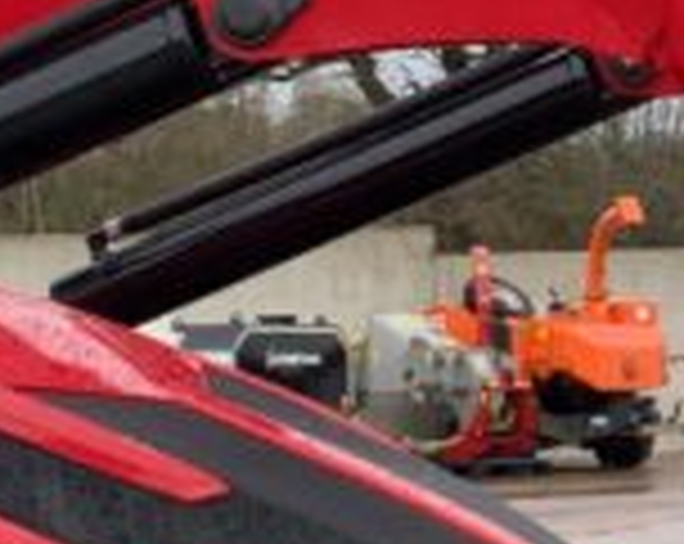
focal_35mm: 191
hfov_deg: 9.9
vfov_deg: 8.1
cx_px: 914
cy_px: 315
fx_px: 3859
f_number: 1.8
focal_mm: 3
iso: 16
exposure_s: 1/394
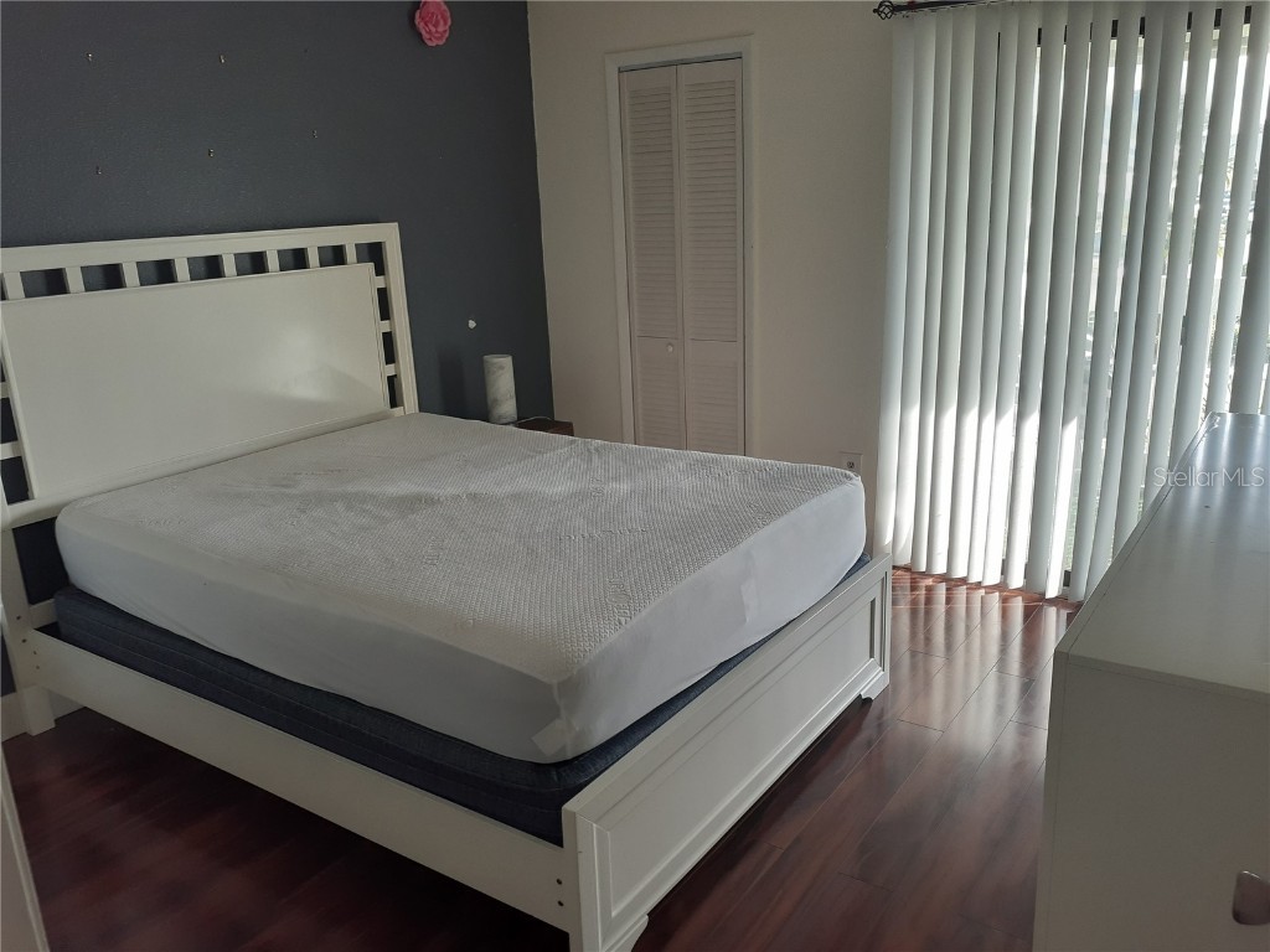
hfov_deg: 65.3
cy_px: 476
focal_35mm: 27
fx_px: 991
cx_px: 635
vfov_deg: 51.4
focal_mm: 3.6
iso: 40
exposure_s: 1/60
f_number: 1.9
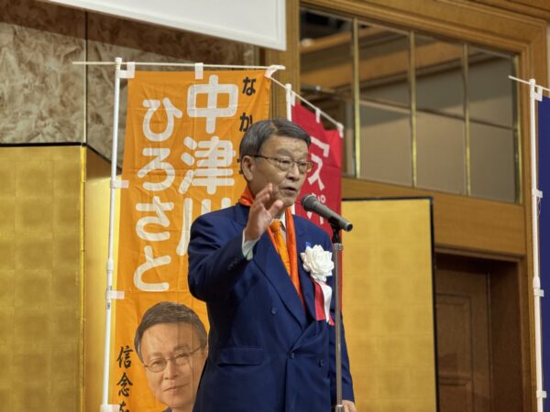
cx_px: 275
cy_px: 206
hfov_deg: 16.4
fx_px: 1907
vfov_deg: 12.3
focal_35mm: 120
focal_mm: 15.66
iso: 200
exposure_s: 1/86
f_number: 2.8
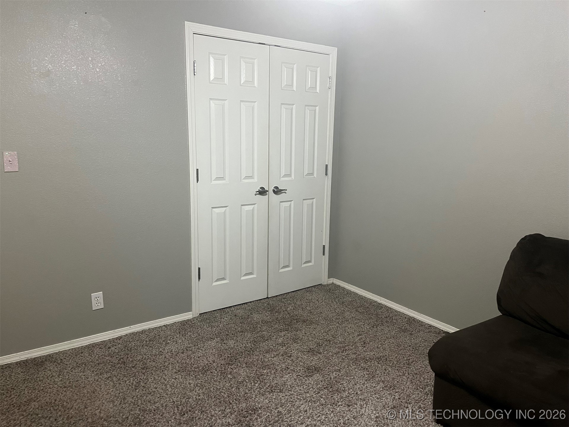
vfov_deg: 53.1
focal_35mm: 26
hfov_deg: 67.3
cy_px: 214
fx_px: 427
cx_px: 284
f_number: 1.6
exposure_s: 1/60
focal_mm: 5.1
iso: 400
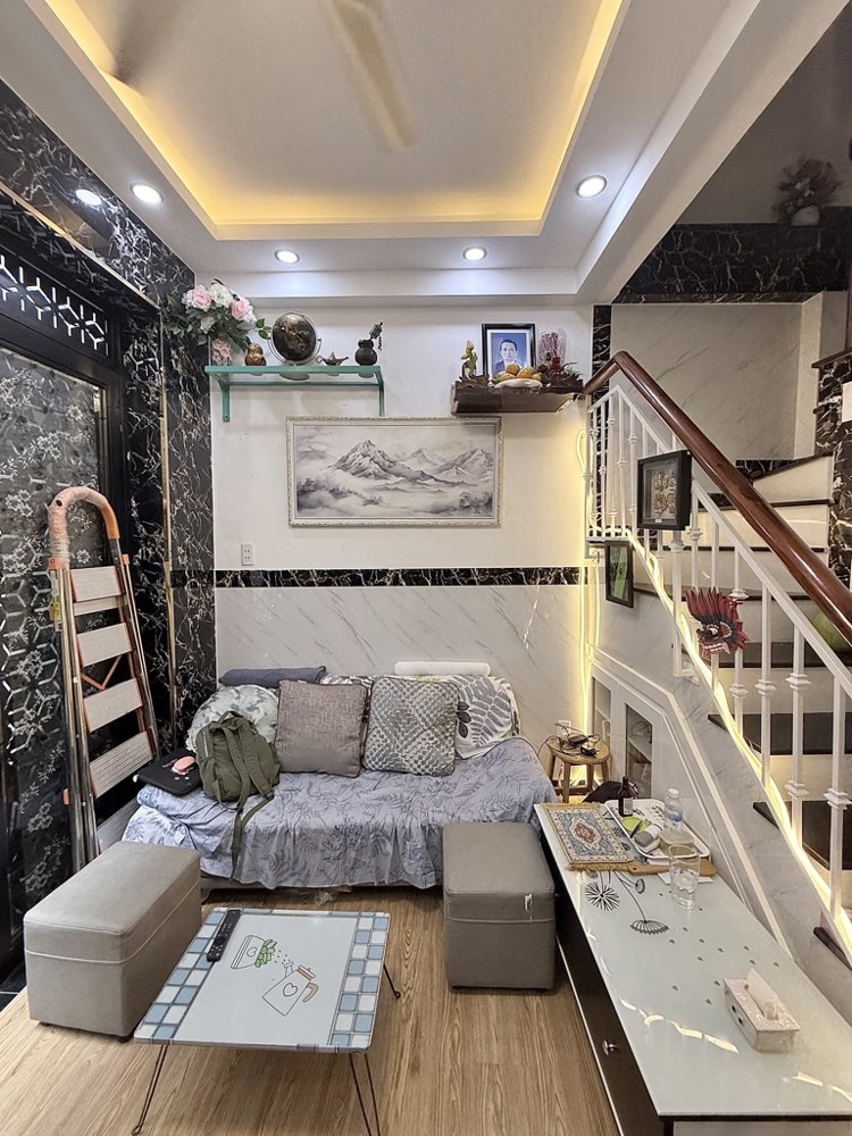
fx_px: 459
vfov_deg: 102.1
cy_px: 568
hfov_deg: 85.7
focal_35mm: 14
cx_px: 426
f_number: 2.2
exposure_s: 1/100
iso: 200
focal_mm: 2.22
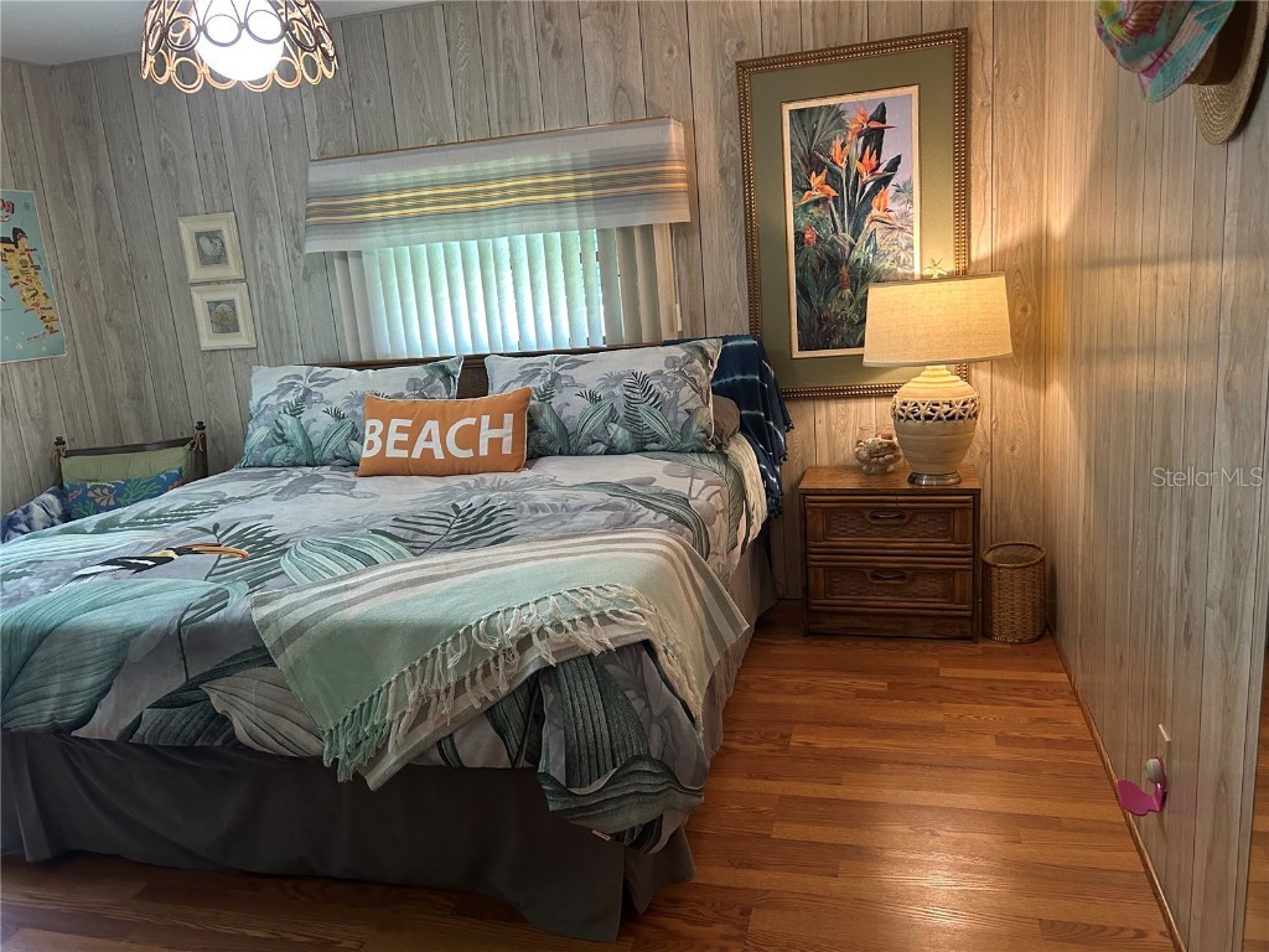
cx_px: 634
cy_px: 476
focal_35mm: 26
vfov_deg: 53.1
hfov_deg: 67.3
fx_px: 953
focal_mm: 5.7
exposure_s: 1/60
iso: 250
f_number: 1.5
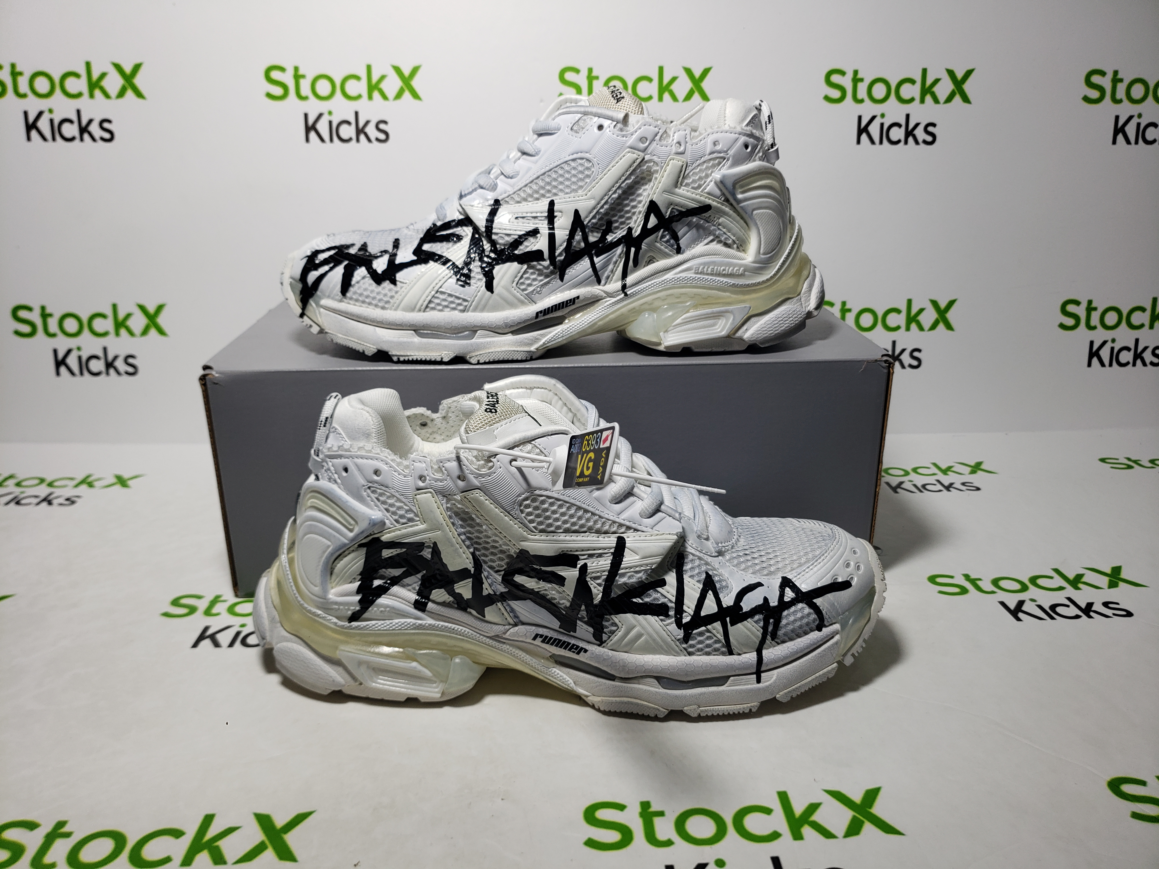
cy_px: 434
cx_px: 580
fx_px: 871
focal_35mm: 26
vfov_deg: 53.1
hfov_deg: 67.3
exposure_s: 1/509
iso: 50
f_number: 1.5
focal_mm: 4.3
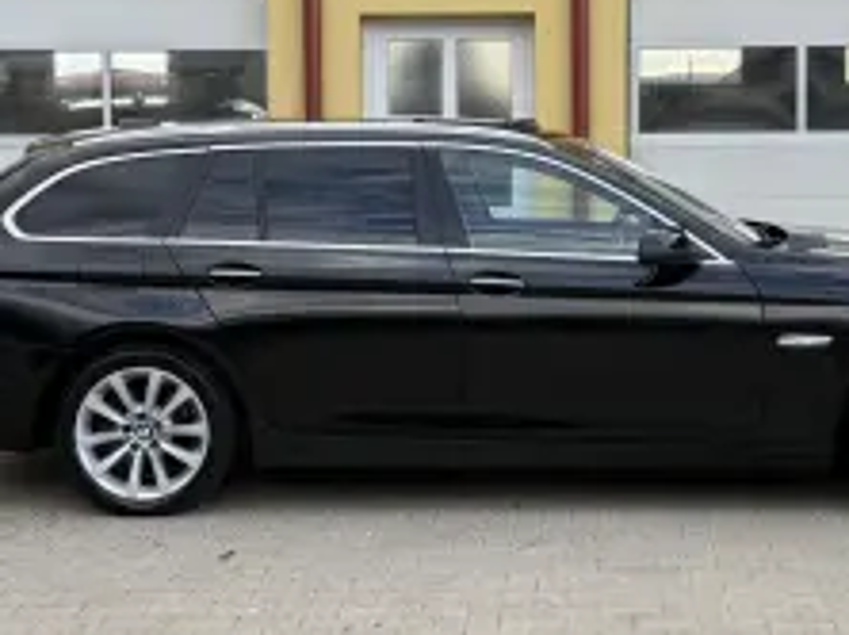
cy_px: 245
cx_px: 505
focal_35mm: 78
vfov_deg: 18.8
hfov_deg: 25.0
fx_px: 1911
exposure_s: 1/675
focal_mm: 6.76
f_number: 1.78
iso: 64
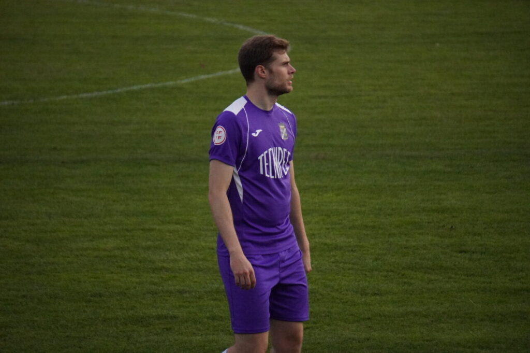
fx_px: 4612
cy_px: 176
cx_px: 265
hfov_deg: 6.6
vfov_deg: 4.4
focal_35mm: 314
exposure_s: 1/2500
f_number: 6.3
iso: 6400
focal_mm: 209
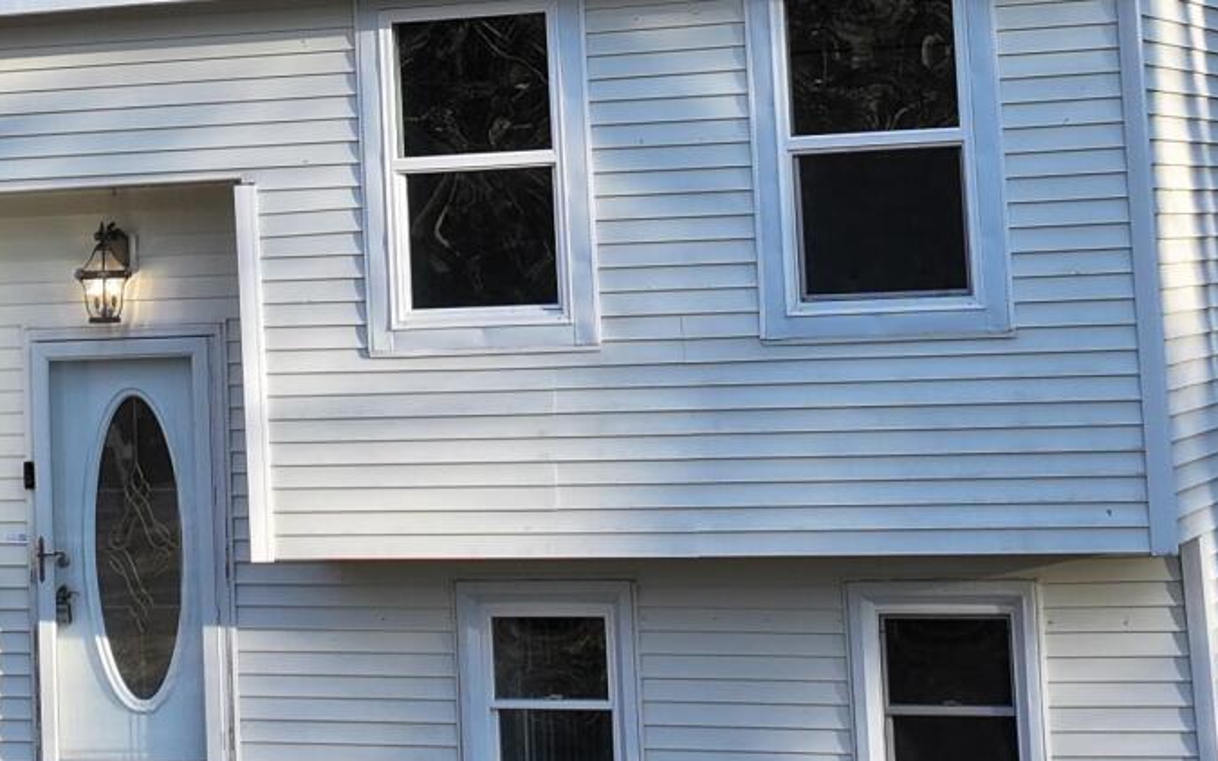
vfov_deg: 11.3
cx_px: 247
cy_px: -196
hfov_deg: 18.3
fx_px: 3751
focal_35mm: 113
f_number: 2.8
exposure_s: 1/500
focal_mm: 12.29
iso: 150
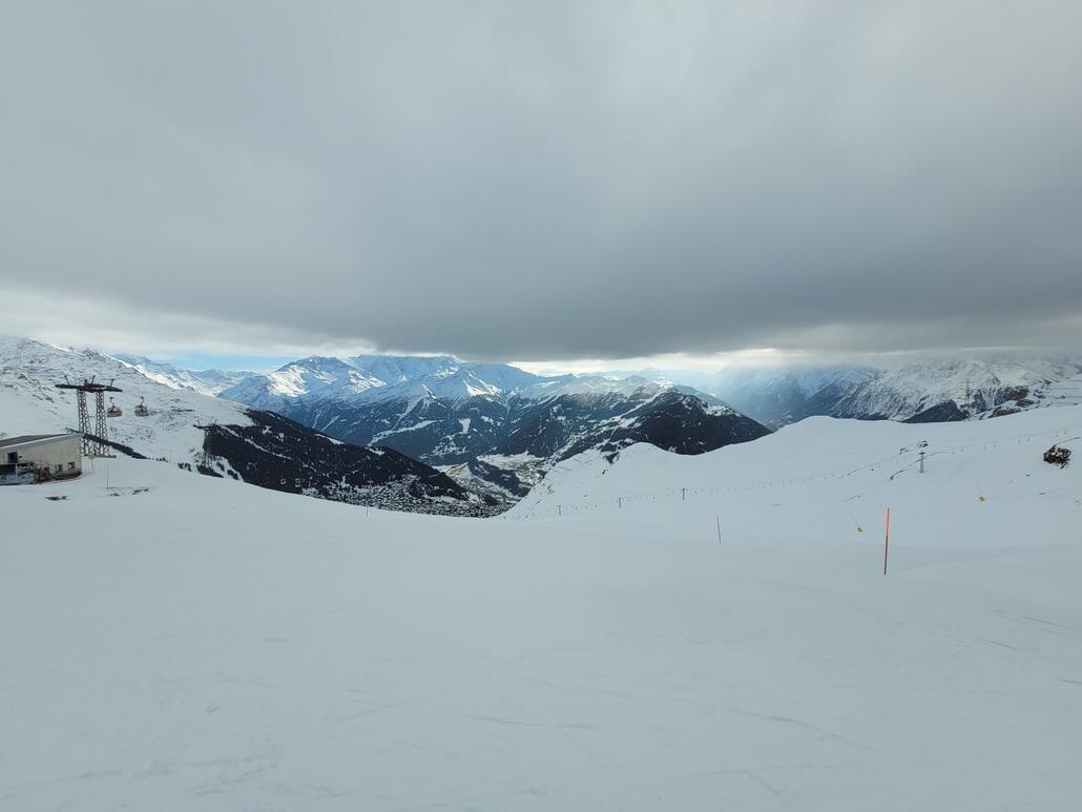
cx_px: 541
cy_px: 406
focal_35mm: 13
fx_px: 406
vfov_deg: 89.9
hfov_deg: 106.2
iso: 40
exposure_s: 1/2000
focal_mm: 1.74
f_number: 2.2
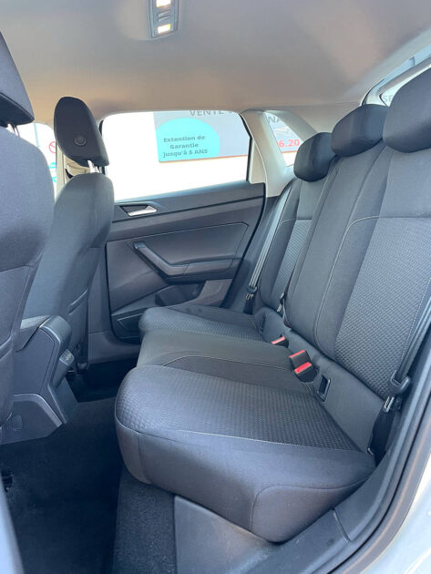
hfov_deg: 53.1
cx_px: 216
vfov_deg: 67.3
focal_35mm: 26
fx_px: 431
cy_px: 287
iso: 160
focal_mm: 4.2
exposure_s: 1/60
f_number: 1.6
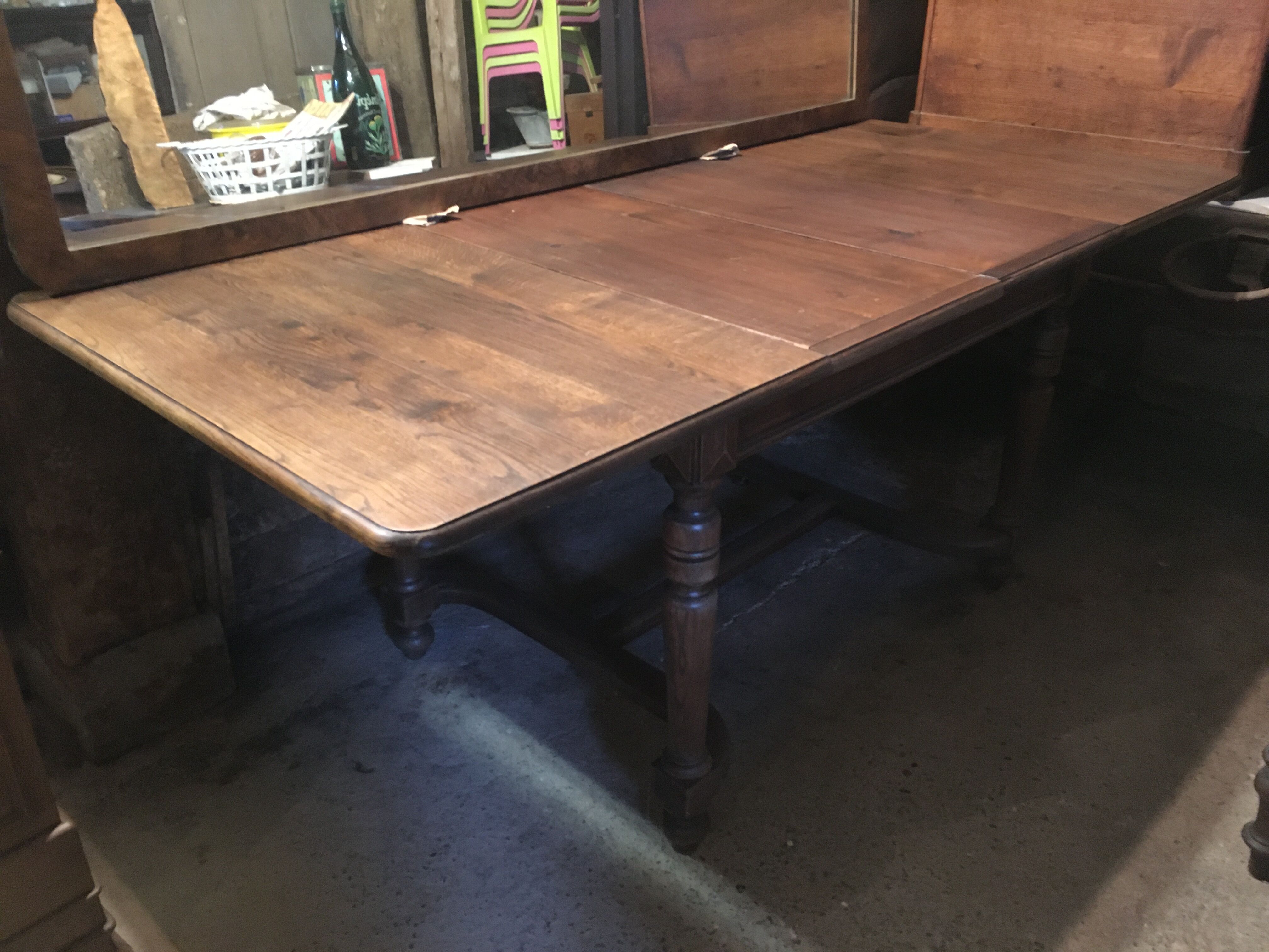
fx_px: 1063
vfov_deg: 48.2
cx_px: 634
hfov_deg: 61.7
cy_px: 476
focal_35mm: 29
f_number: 2.2
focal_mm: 4.15
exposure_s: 1/17
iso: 400
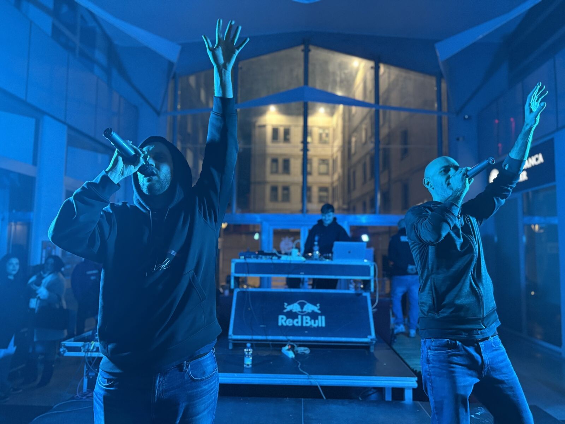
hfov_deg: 67.3
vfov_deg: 53.1
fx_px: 424
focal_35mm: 26
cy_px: 212
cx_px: 282
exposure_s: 1/53
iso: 500
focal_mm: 5.96
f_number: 1.6
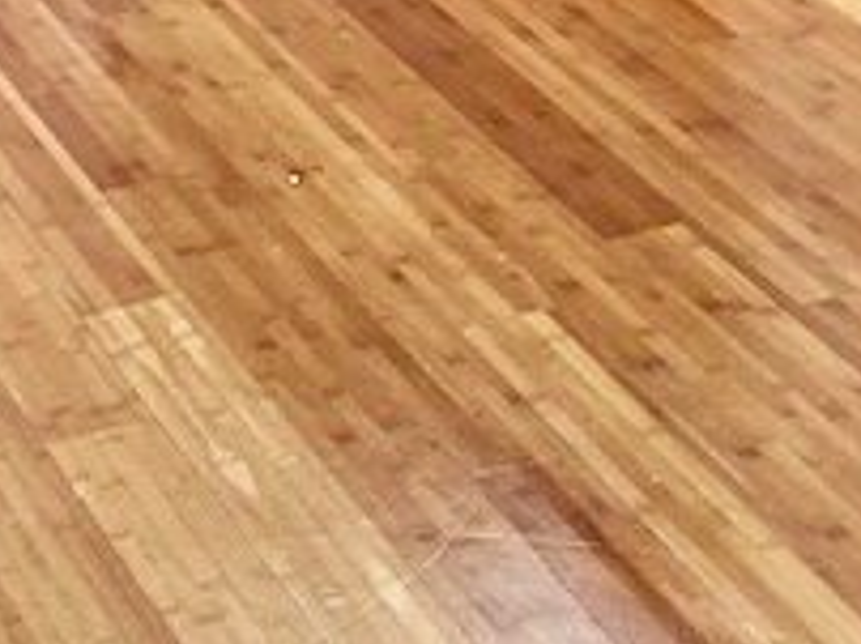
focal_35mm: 129
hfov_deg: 15.3
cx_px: 277
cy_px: -947
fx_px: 3205
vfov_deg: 9.9
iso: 80
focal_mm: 4.25
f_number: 1.8
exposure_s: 1/120
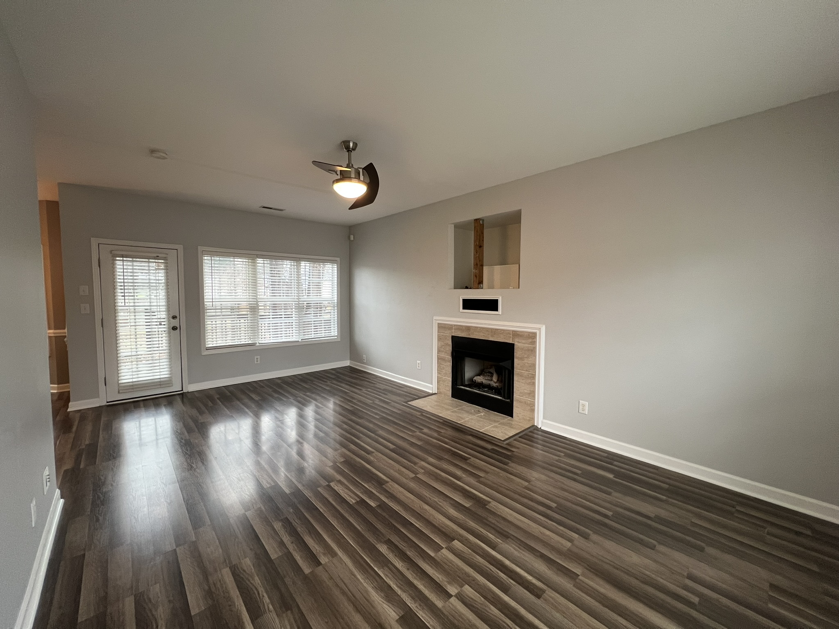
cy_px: 314
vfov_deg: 89.9
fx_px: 315
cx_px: 420
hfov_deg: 106.2
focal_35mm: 13
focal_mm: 1.57
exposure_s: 1/60
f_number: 1.8
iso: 160
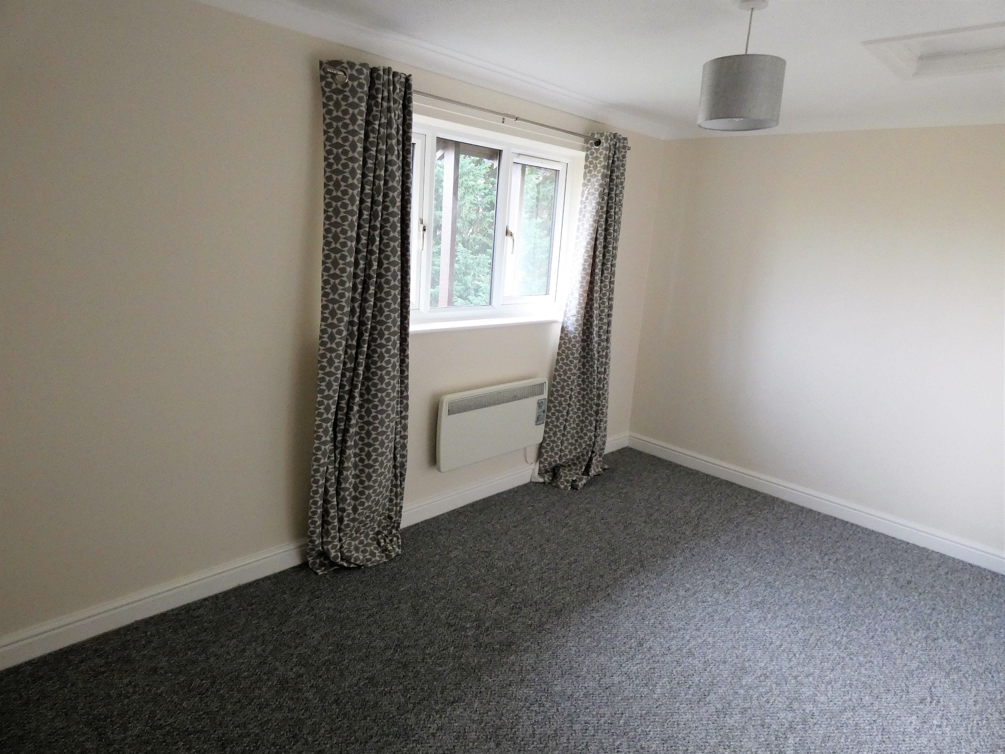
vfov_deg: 66.0
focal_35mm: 20
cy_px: 377
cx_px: 502
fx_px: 581
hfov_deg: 81.7
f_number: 2.8
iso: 400
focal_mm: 3.6
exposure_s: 1/80
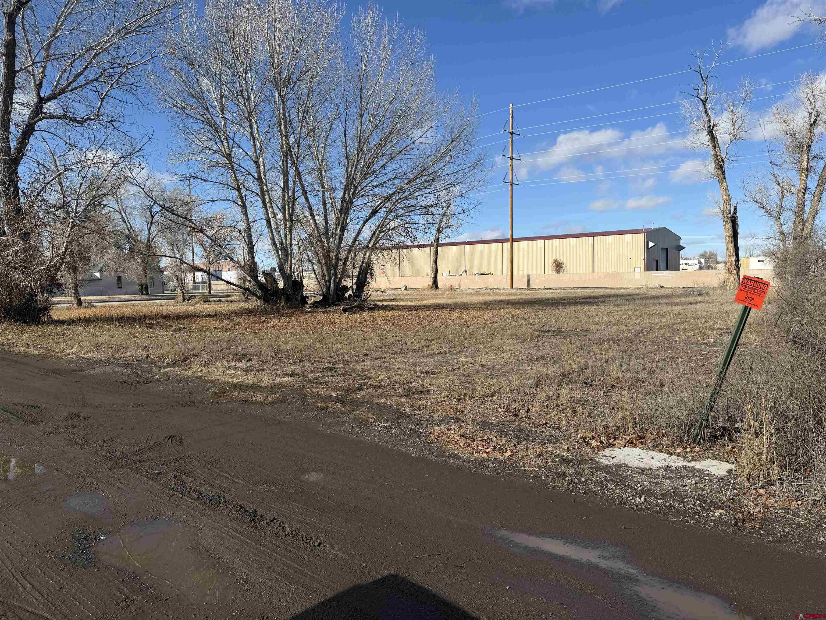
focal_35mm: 24
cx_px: 413
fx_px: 573
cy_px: 310
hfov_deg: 71.6
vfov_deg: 56.8
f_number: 1.78
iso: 80
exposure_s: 1/4673
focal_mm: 6.76
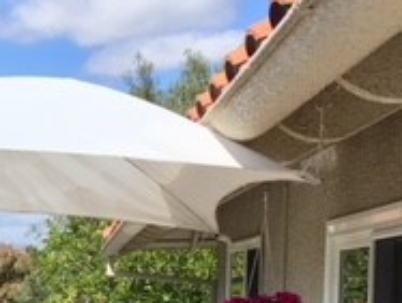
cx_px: -112
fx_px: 1152
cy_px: 402
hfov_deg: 18.5
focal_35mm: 99
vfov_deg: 14.3
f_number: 2.2
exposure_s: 1/2079
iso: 25
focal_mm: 4.15
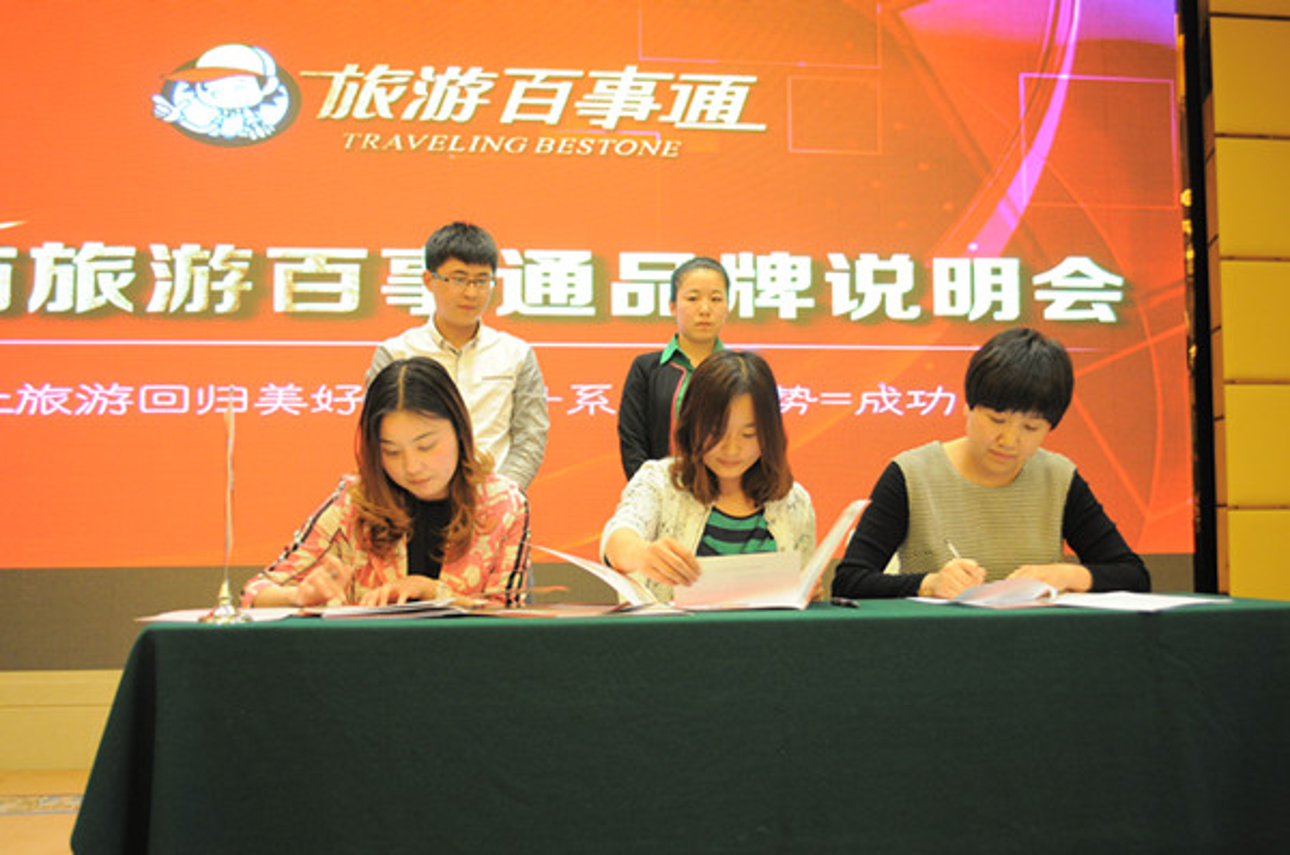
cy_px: 428
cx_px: 645
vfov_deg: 34.1
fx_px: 1395
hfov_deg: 49.6
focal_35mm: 39
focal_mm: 26
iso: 800
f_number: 4.2
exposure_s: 1/40
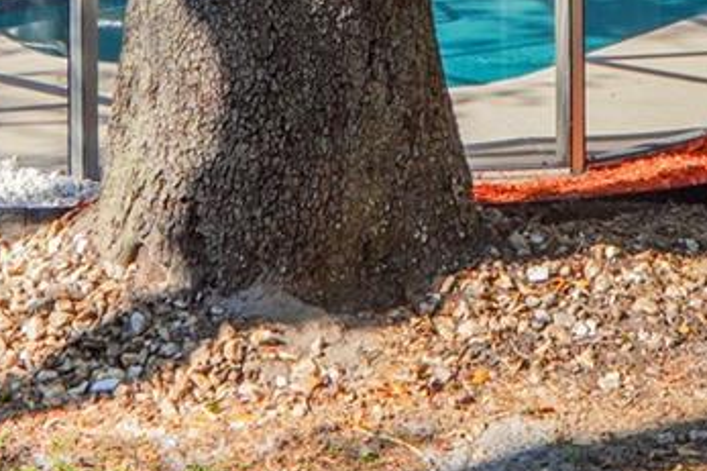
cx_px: 426
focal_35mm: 83
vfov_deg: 15.2
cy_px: -245
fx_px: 1629
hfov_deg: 24.4
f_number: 5.6
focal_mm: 12
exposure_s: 1/250
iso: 100
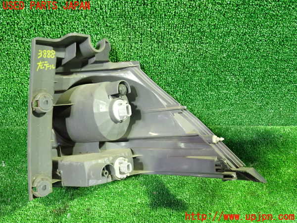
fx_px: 275
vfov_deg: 44.2
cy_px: 112
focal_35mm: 32
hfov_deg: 56.8
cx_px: 148
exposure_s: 1/15
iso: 800
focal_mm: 5.79
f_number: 2.4
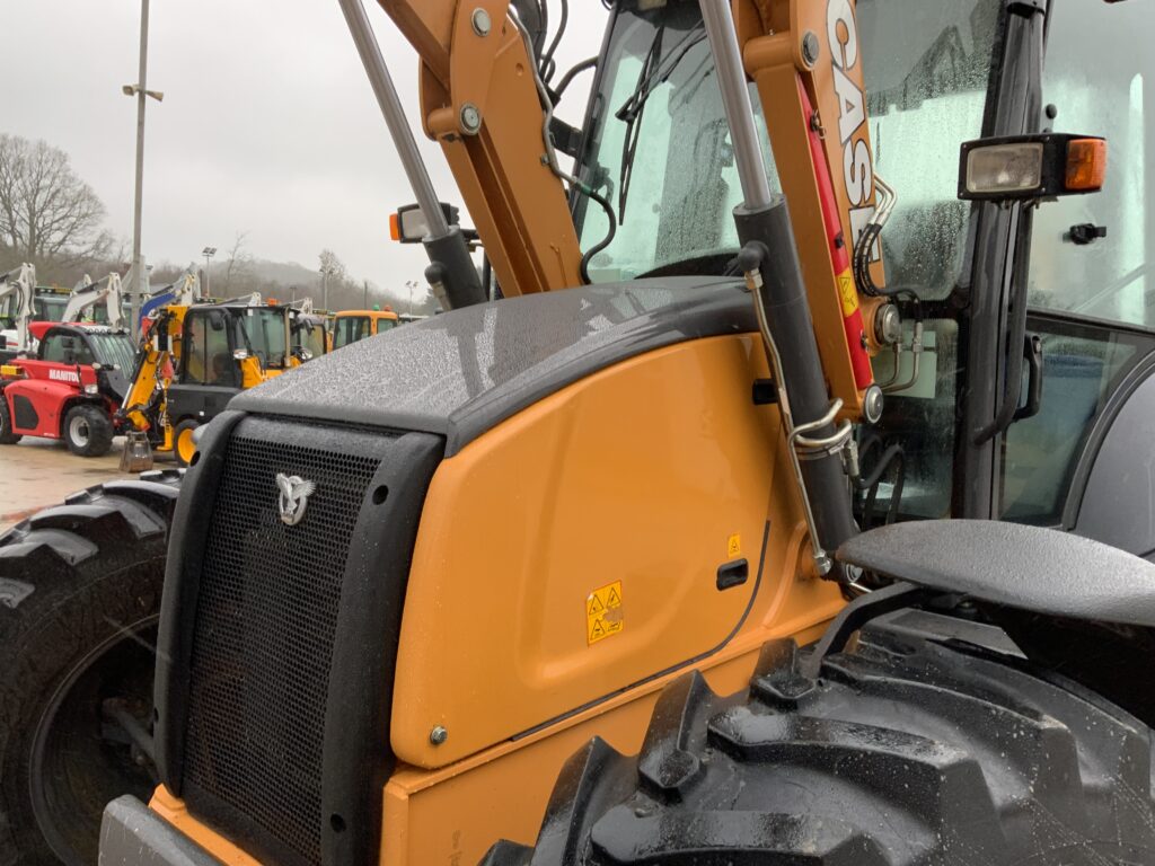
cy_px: 433
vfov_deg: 48.2
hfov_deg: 61.7
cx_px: 578
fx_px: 968
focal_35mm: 29
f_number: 1.8
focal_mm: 3
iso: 50
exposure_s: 1/122
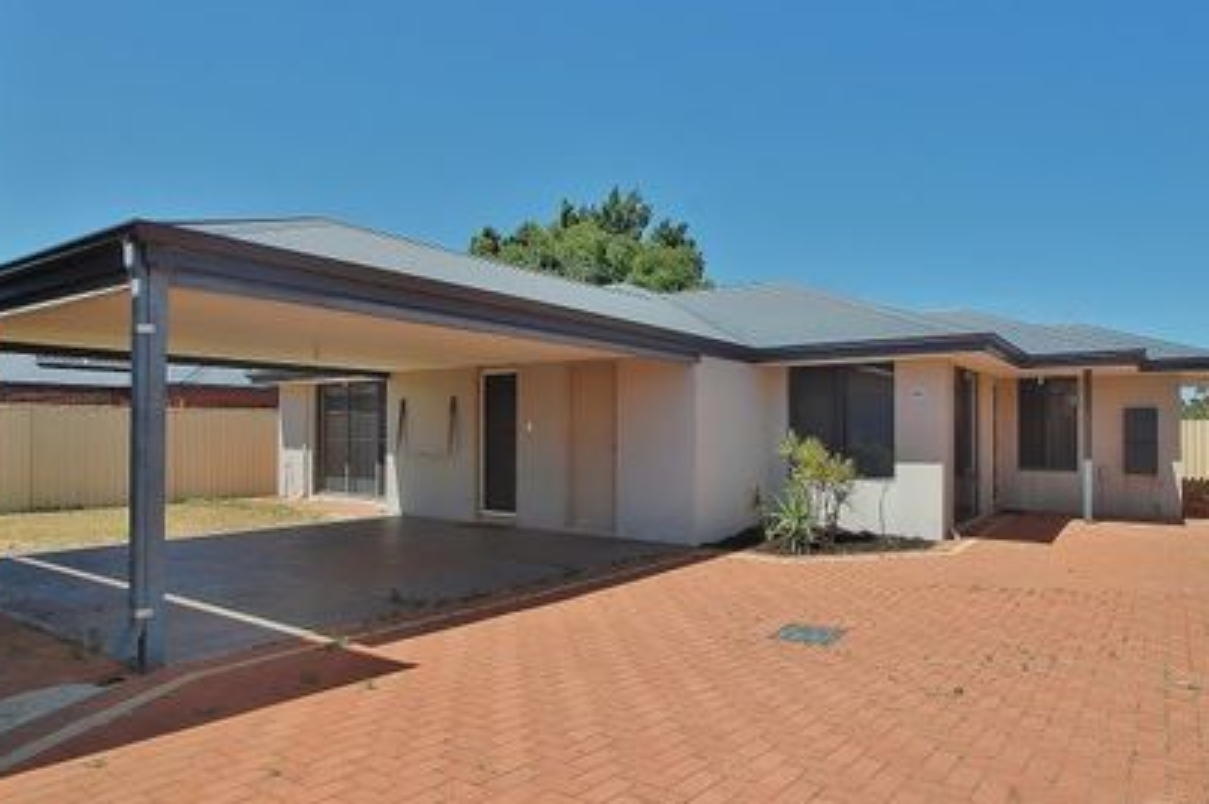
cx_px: 669
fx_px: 705
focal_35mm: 21
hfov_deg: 81.0
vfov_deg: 59.4
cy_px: 410
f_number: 9
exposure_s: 1/320
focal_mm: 12
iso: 200
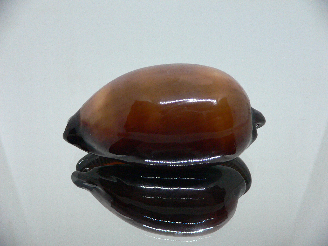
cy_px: 123
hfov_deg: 52.6
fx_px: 332
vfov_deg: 40.7
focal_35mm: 35
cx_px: 164
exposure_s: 1/40
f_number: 2.8
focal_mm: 4.6
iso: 200
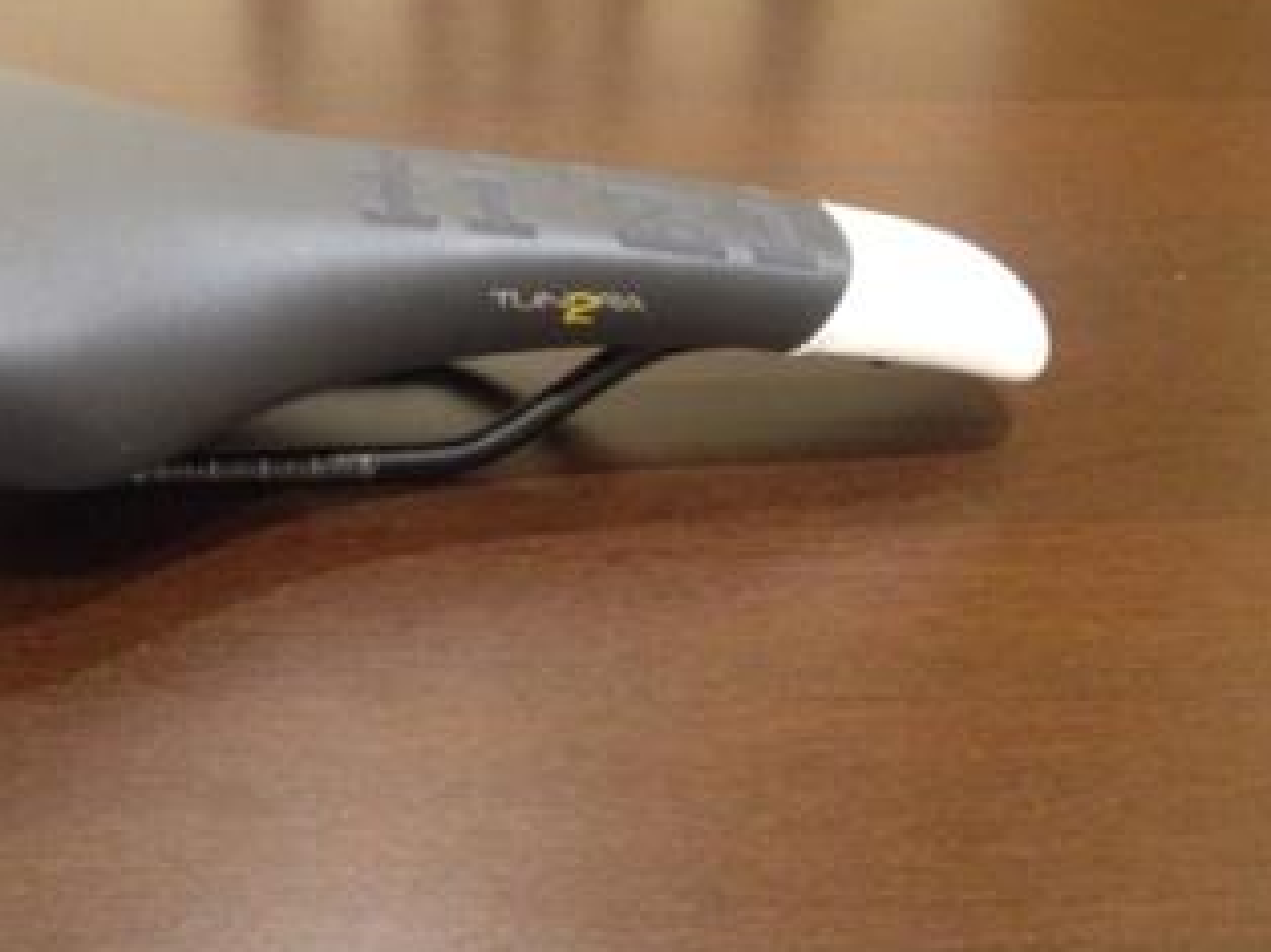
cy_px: 442
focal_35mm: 50
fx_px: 1834
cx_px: 380
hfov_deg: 37.6
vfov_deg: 29.1
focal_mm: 4.28
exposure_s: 1/15
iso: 640
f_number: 2.4
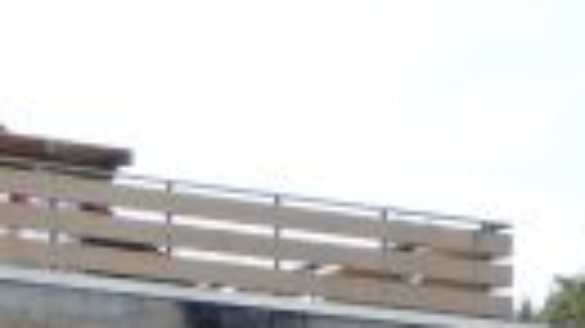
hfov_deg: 14.9
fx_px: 2000
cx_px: -396
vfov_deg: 9.3
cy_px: 400
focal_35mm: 129
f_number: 4
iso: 100
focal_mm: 5.2
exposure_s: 1/125
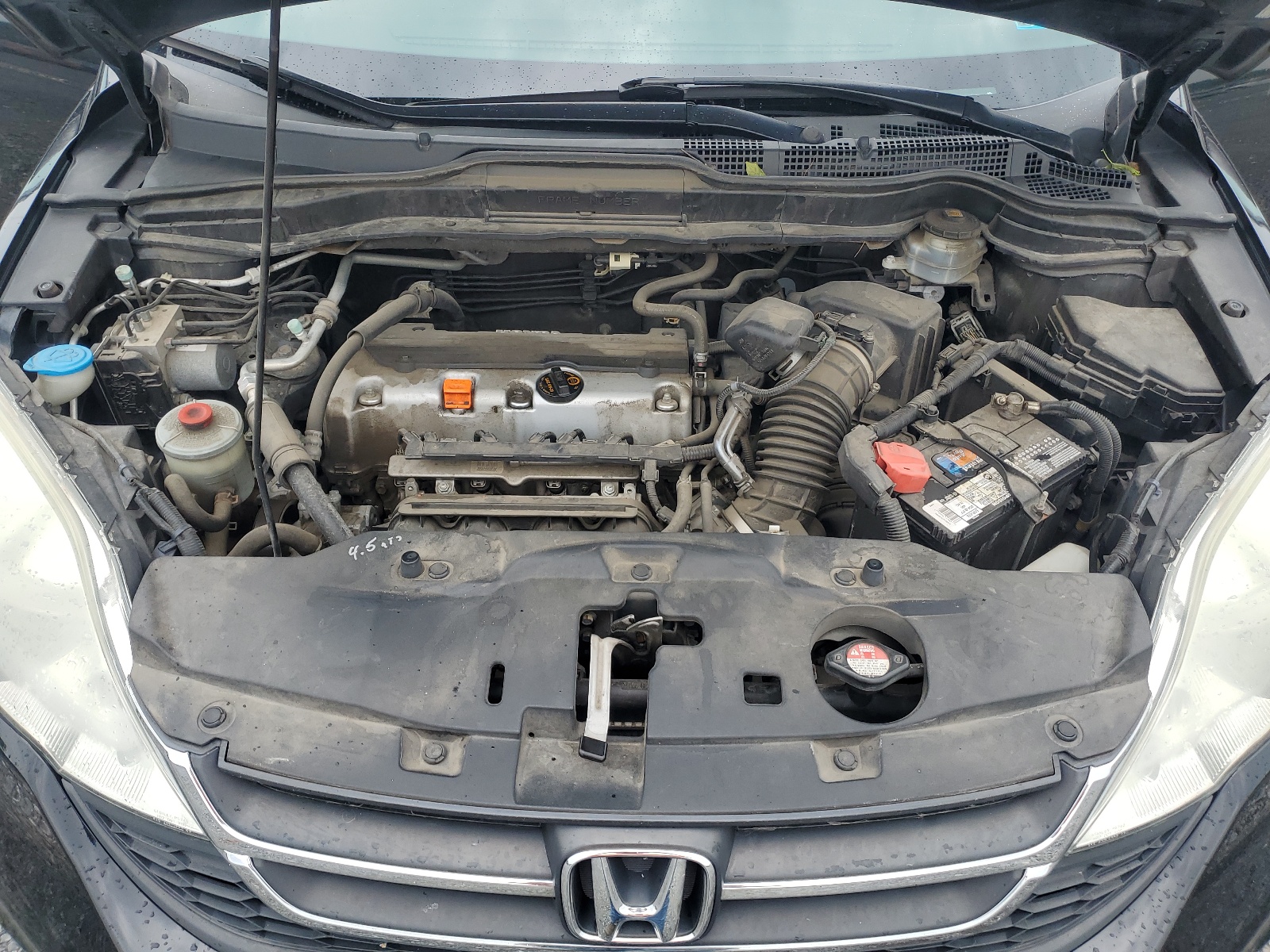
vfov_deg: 53.1
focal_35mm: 26
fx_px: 954
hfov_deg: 67.3
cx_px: 635
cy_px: 476
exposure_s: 1/556
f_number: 1.5
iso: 50
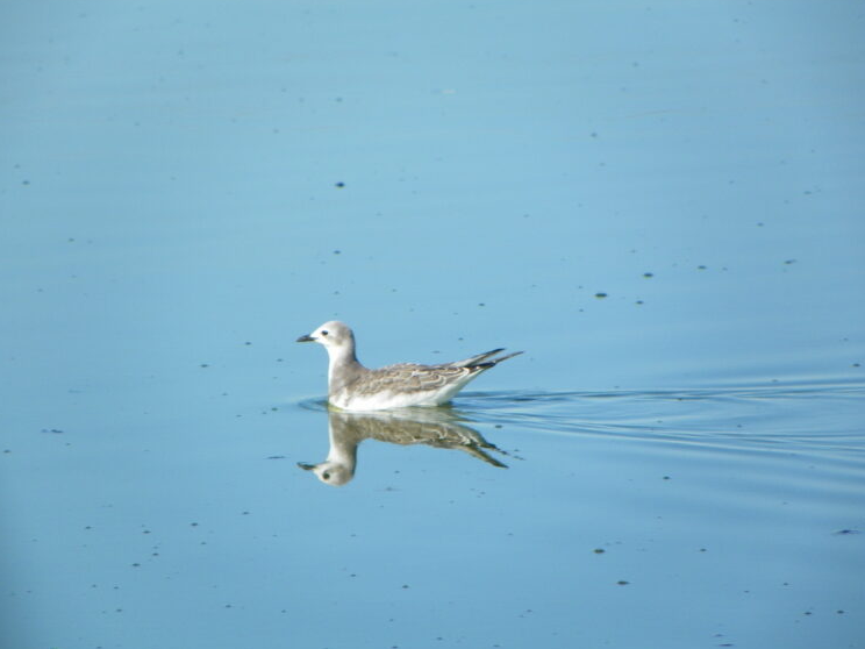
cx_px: 421
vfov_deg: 2.1
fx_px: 17442
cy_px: 330
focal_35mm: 698
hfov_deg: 2.8
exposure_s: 1/320
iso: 64
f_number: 5
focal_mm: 119.6
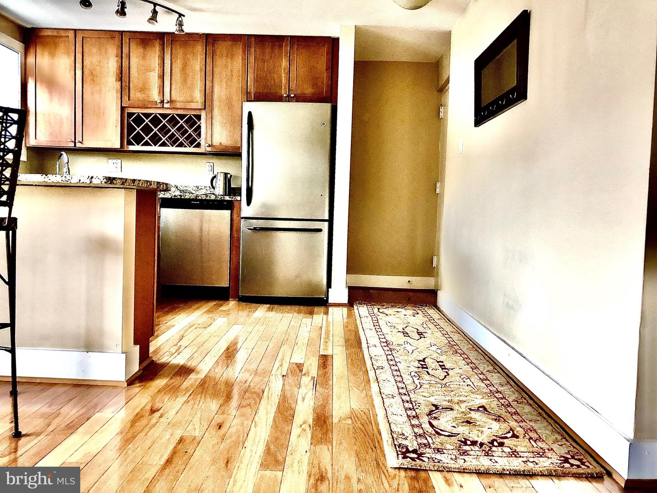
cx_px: 328
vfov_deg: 49.7
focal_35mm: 28
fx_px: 531
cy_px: 246
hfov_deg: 63.4
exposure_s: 1/12
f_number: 1.8
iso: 100
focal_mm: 3.99
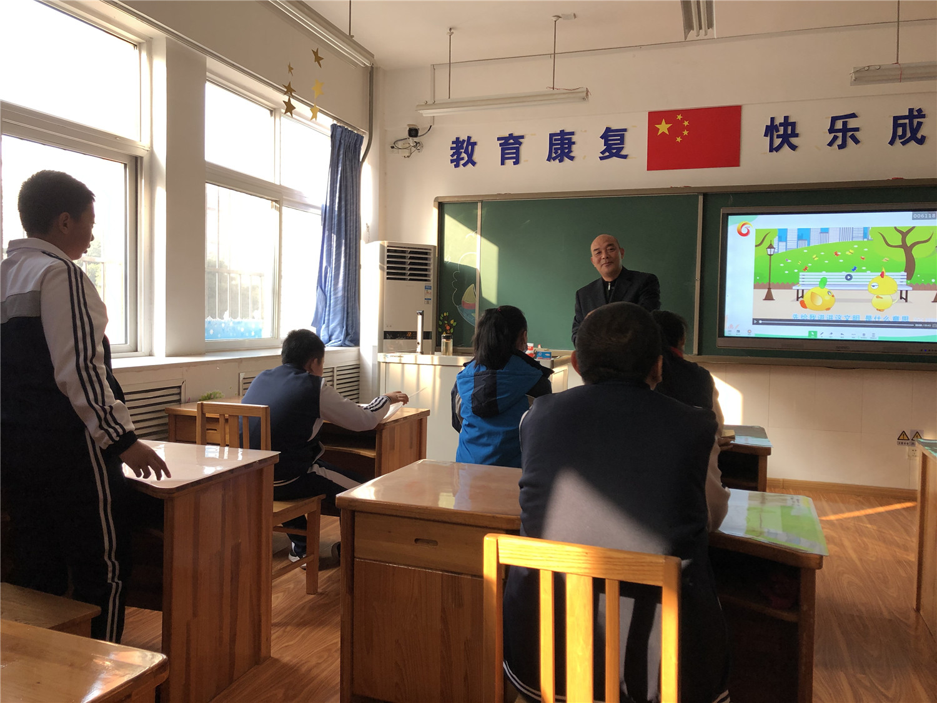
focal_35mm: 28
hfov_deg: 63.4
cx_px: 468
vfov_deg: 49.7
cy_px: 352
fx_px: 758
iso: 25
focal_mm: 3.99
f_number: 1.8
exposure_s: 1/40
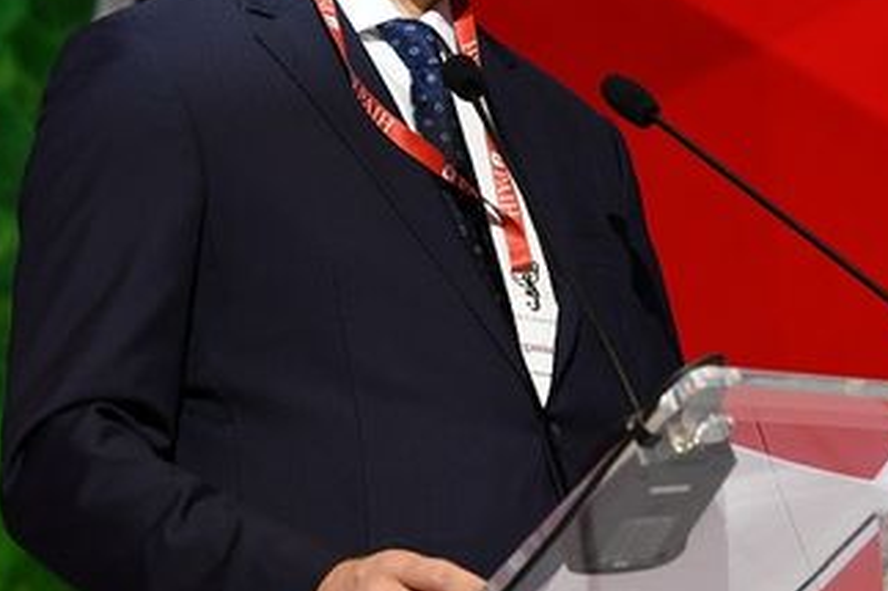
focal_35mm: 297
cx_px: 575
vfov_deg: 4.6
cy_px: 249
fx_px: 7322
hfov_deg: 6.9
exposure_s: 1/200
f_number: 4
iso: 1000
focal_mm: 120
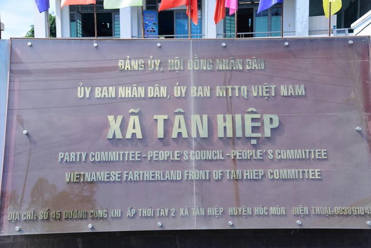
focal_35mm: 44
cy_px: 124
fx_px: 454
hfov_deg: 44.5
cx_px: 186
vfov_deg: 30.5
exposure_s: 1/320
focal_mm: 44
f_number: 7.1
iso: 200
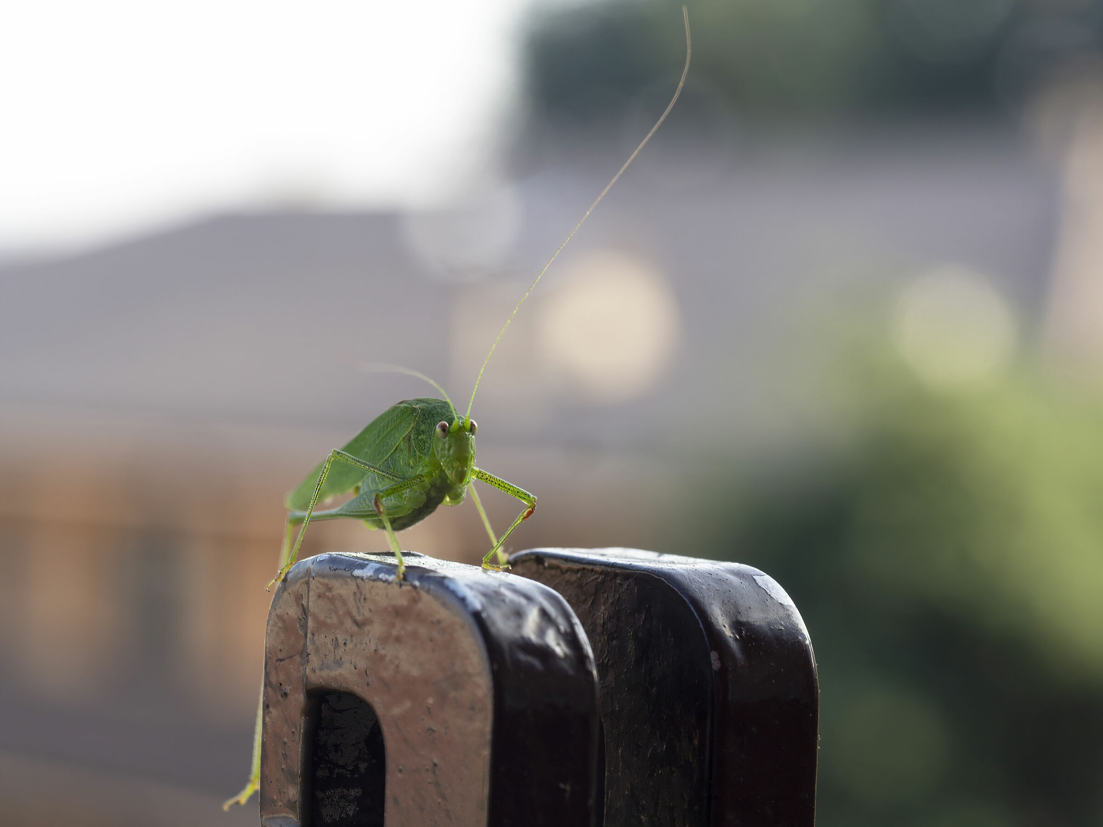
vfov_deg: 12.3
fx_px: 3824
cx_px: 552
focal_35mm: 120
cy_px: 414
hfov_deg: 16.4
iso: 200
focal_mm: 60
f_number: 6.3
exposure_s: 1/100
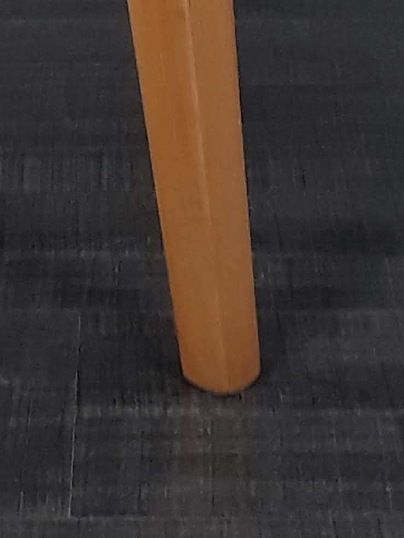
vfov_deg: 14.3
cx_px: 112
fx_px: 1758
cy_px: -563
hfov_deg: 13.1
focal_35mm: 113
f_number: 1.9
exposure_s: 1/33
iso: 80
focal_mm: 3.6
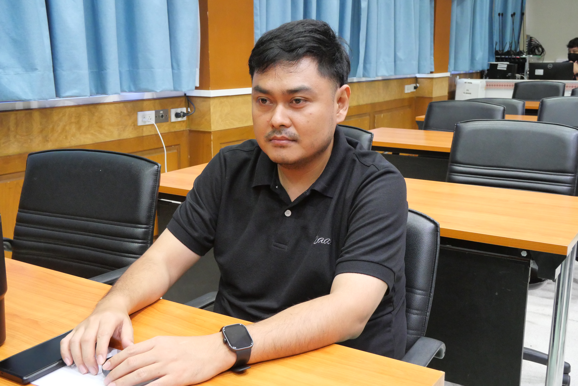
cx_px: 289
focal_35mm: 41
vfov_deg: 32.7
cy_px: 193
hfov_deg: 47.4
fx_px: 659
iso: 3200
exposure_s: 1/25
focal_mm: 20
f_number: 6.3
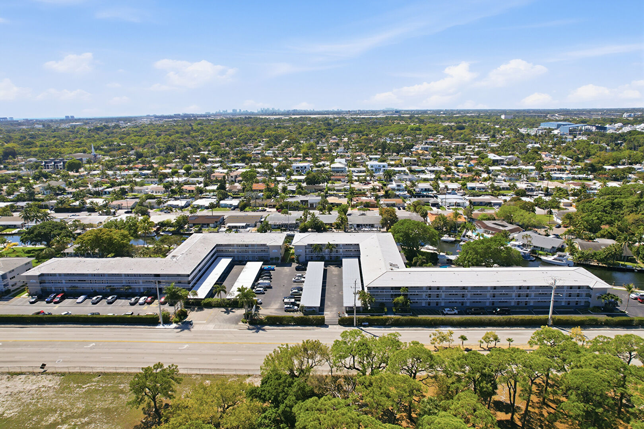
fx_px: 394
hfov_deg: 78.6
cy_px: 214
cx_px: 322
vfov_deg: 57.2
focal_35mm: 22
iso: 110
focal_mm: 8.4
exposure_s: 1/725
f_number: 2.8
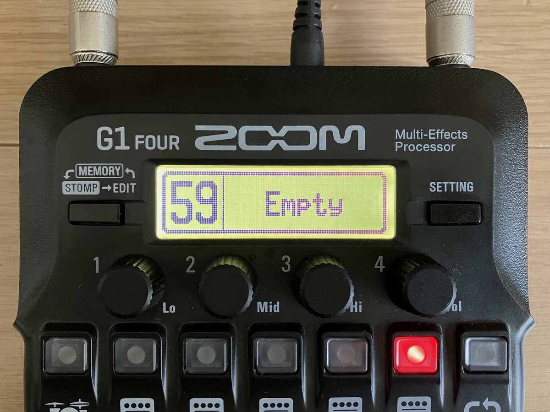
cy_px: 206
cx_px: 275
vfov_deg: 49.7
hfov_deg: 63.4
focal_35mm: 28
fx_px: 445
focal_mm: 3.99
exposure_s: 1/34
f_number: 1.8
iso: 400
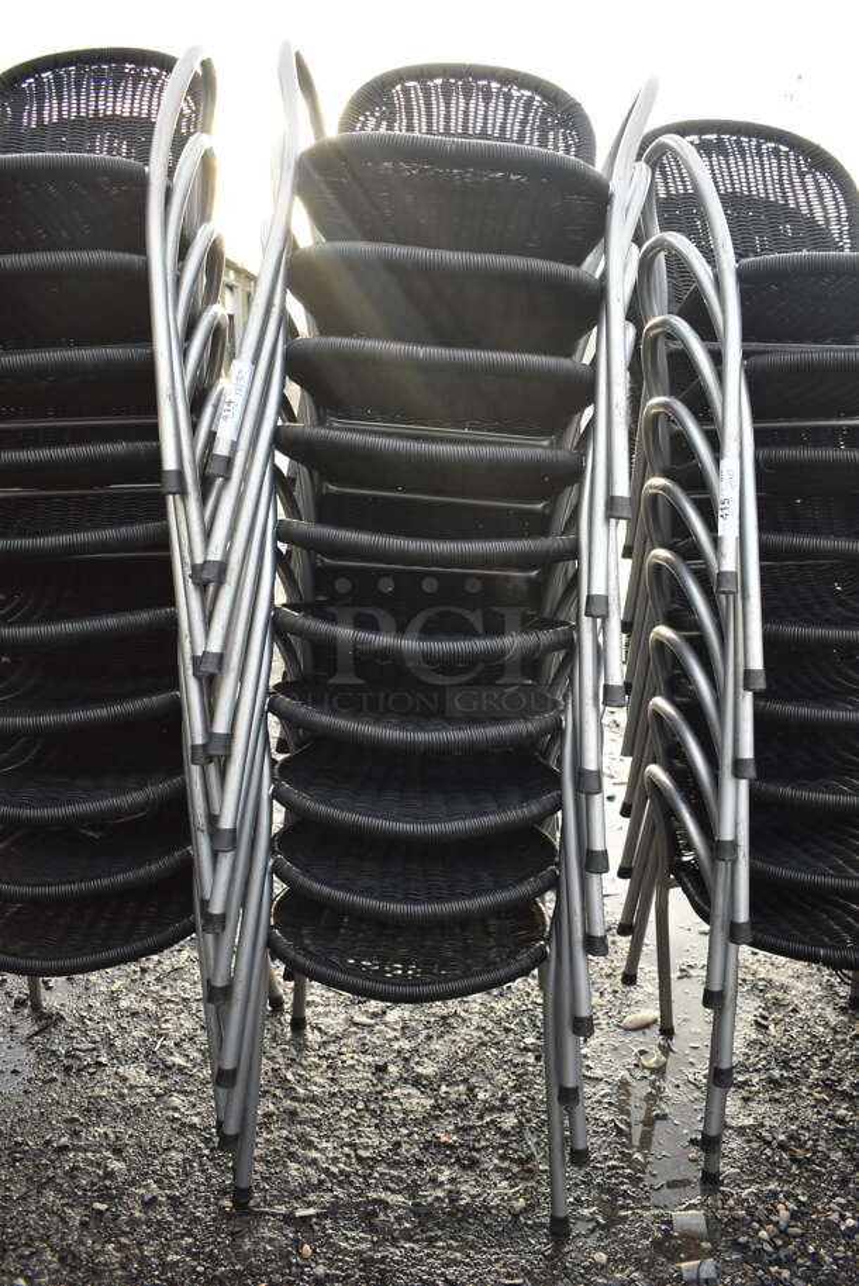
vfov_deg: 61.9
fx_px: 1072
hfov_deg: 43.7
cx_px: 430
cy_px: 643
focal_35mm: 30
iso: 450
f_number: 3.5
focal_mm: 20
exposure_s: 1/250
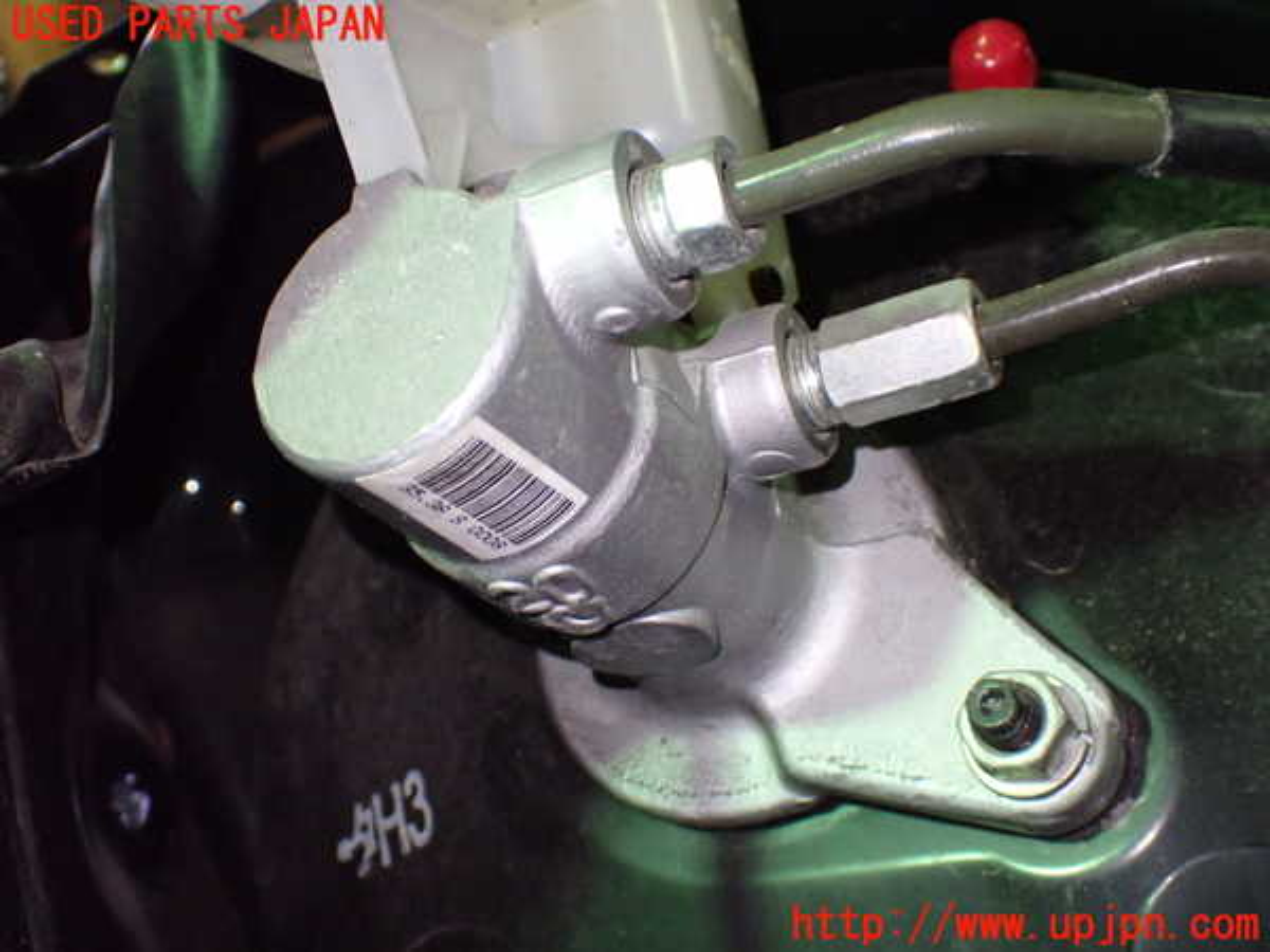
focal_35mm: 47
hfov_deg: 40.4
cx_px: 635
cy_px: 476
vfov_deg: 30.9
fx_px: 1724
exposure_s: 1/50
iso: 1000
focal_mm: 8.4
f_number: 3.1
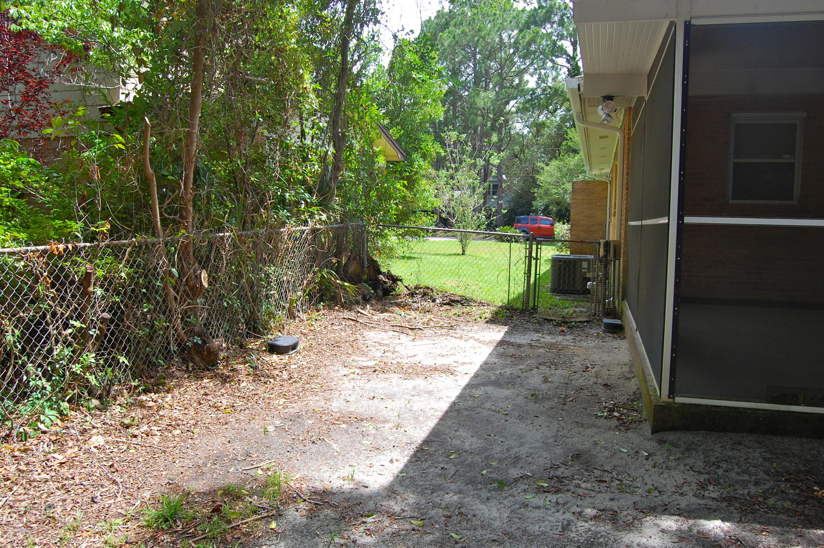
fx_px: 617
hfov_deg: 67.4
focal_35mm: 27
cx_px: 412
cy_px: 274
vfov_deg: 47.8
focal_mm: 18
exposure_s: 1/200
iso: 200
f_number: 7.1
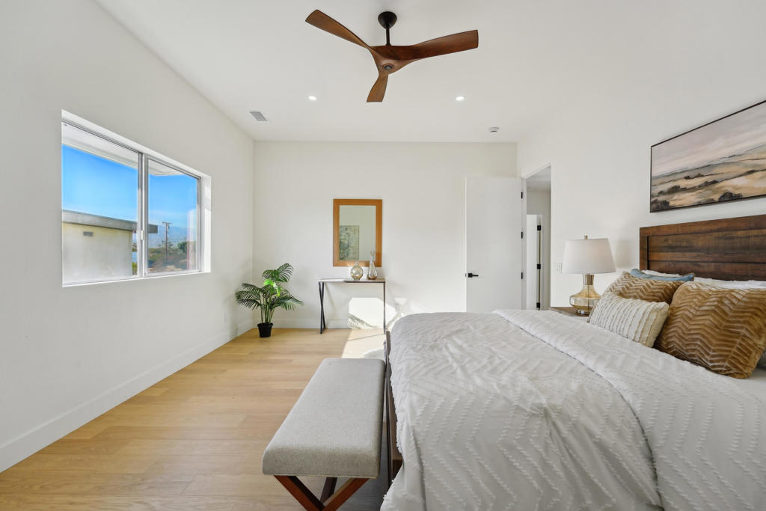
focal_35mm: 14
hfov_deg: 104.2
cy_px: 256
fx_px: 298
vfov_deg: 81.2
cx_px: 383
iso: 320
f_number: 8
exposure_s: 1/640
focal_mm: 14
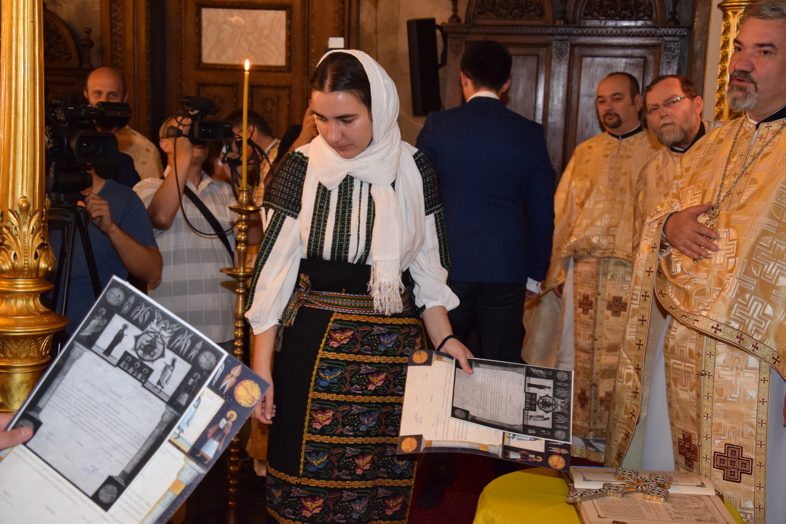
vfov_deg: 22.6
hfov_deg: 33.4
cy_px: 262
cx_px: 393
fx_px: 1310
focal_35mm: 60
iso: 2000
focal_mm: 40
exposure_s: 1/50
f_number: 4.5
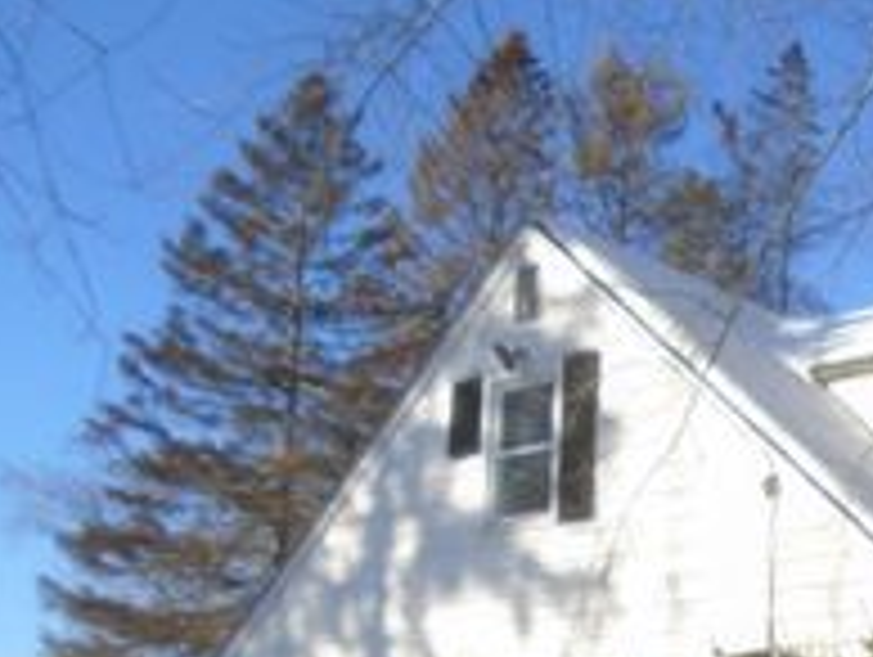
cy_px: 758
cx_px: 1089
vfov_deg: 20.7
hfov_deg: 25.5
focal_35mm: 67
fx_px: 1692
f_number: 3.2
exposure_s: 1/800
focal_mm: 4.6
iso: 100
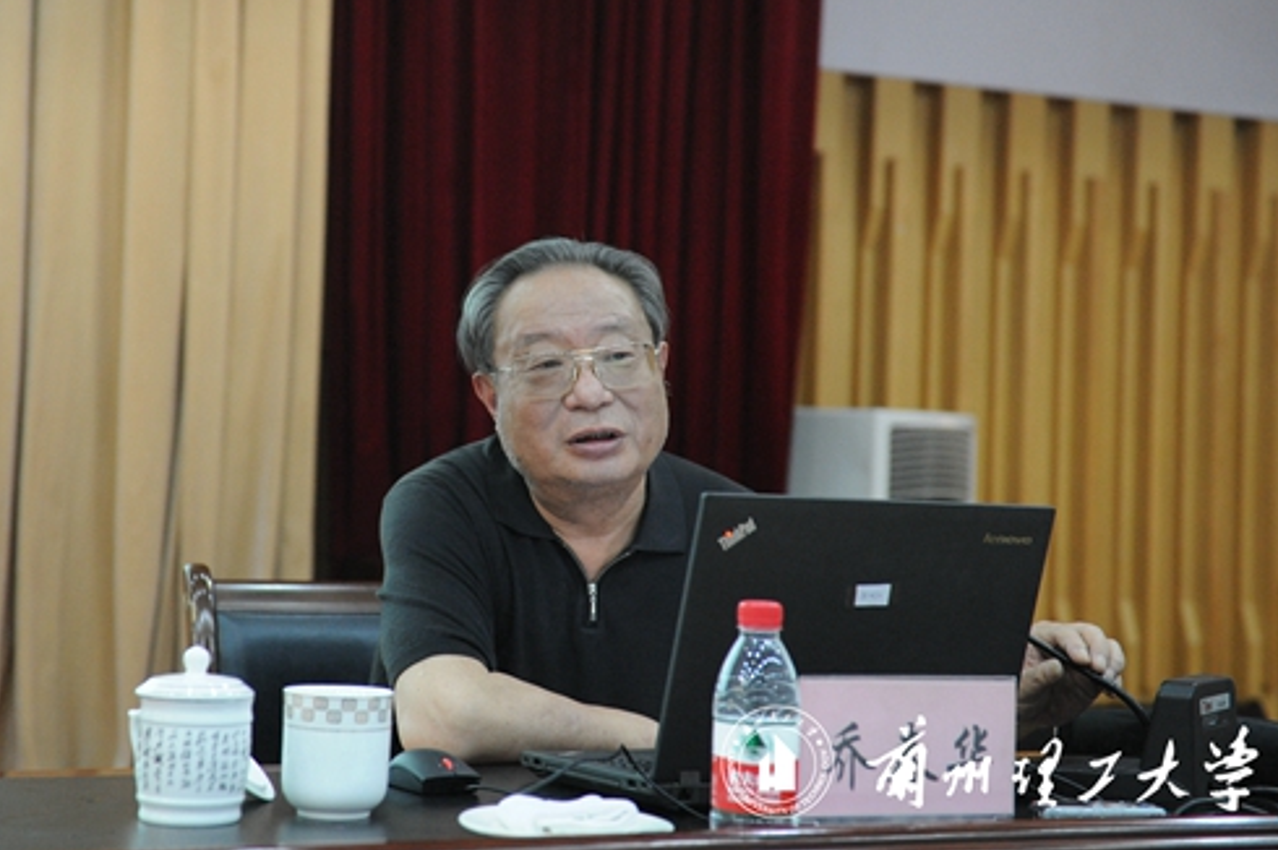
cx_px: 649
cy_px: 424
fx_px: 1738
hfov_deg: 40.4
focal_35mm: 49
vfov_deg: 27.5
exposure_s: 1/50
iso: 3200
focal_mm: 48
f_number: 2.8
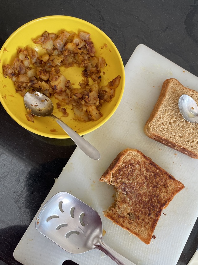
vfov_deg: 56.8
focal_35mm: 32
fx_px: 244
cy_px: 126
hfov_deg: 44.1
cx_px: 104
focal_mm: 4.2
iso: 100
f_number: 1.6
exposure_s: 1/121
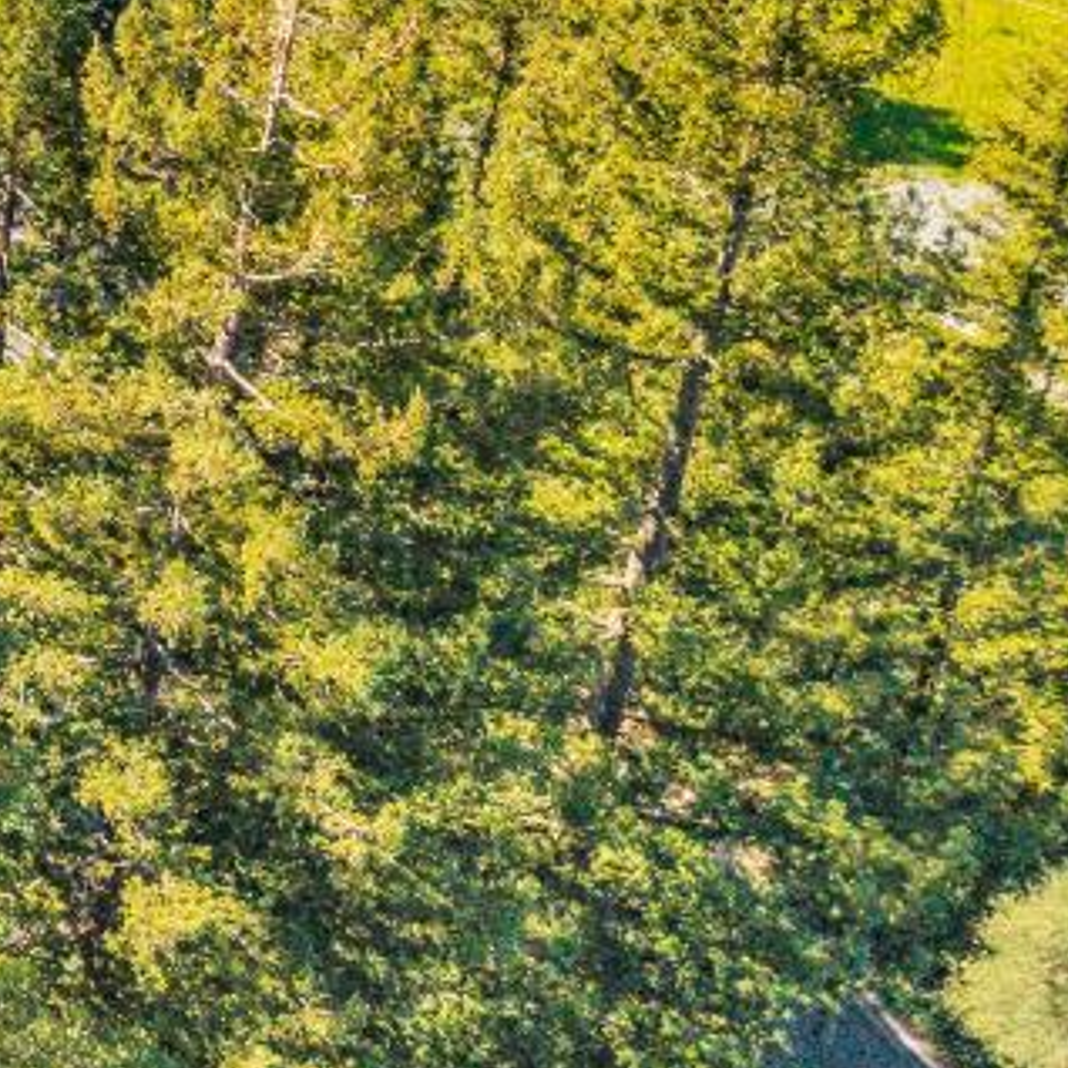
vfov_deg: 16.9
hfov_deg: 13.9
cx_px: -1246
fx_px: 3491
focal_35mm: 100
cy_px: -102
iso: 200
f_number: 1.8
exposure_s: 1/200
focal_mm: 8.67
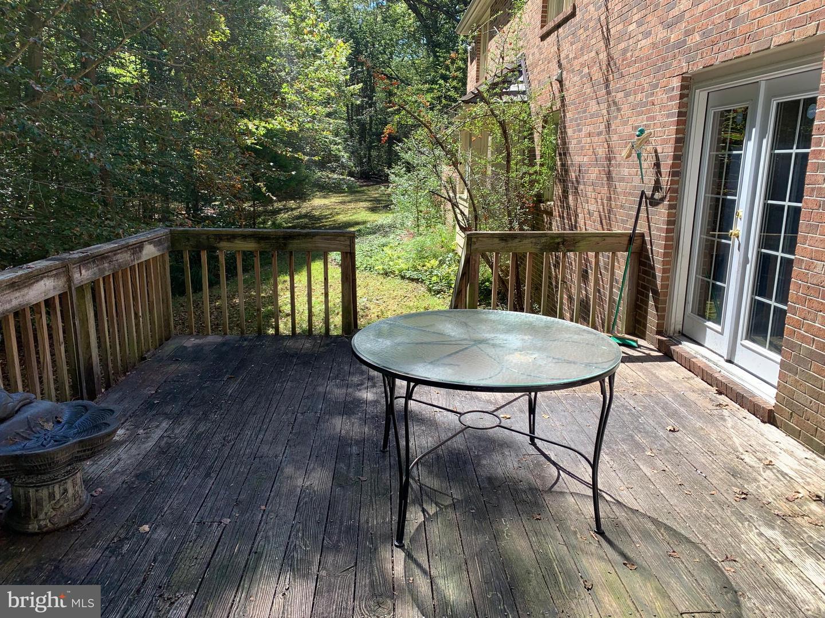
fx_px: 620
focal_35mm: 26
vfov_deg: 53.1
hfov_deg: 67.3
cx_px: 412
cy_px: 309
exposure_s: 1/526
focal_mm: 4.25
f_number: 1.8
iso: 25
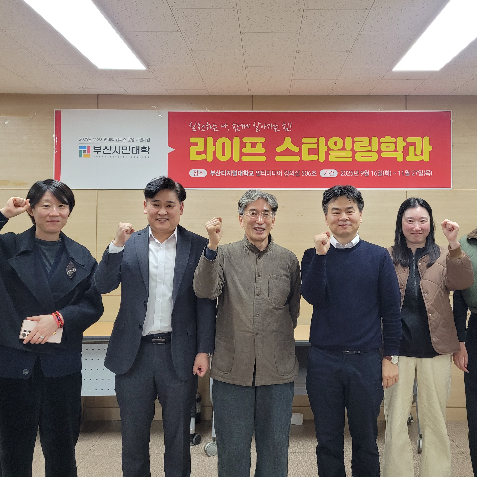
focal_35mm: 35
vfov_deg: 47.1
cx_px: 269
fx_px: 546
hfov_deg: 47.1
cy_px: 210
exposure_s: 1/120
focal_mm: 5.4
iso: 320
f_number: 1.8
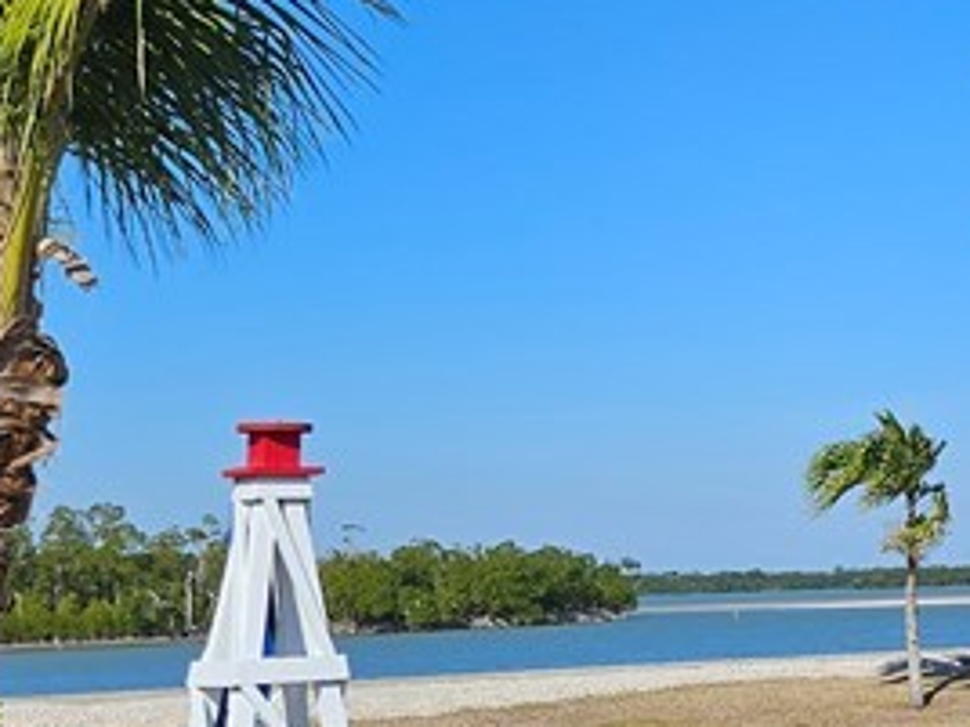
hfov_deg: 19.3
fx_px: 2466
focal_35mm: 88
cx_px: 1480
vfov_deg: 16.7
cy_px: 217
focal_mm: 5.4
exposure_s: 1/2671
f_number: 1.8
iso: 25
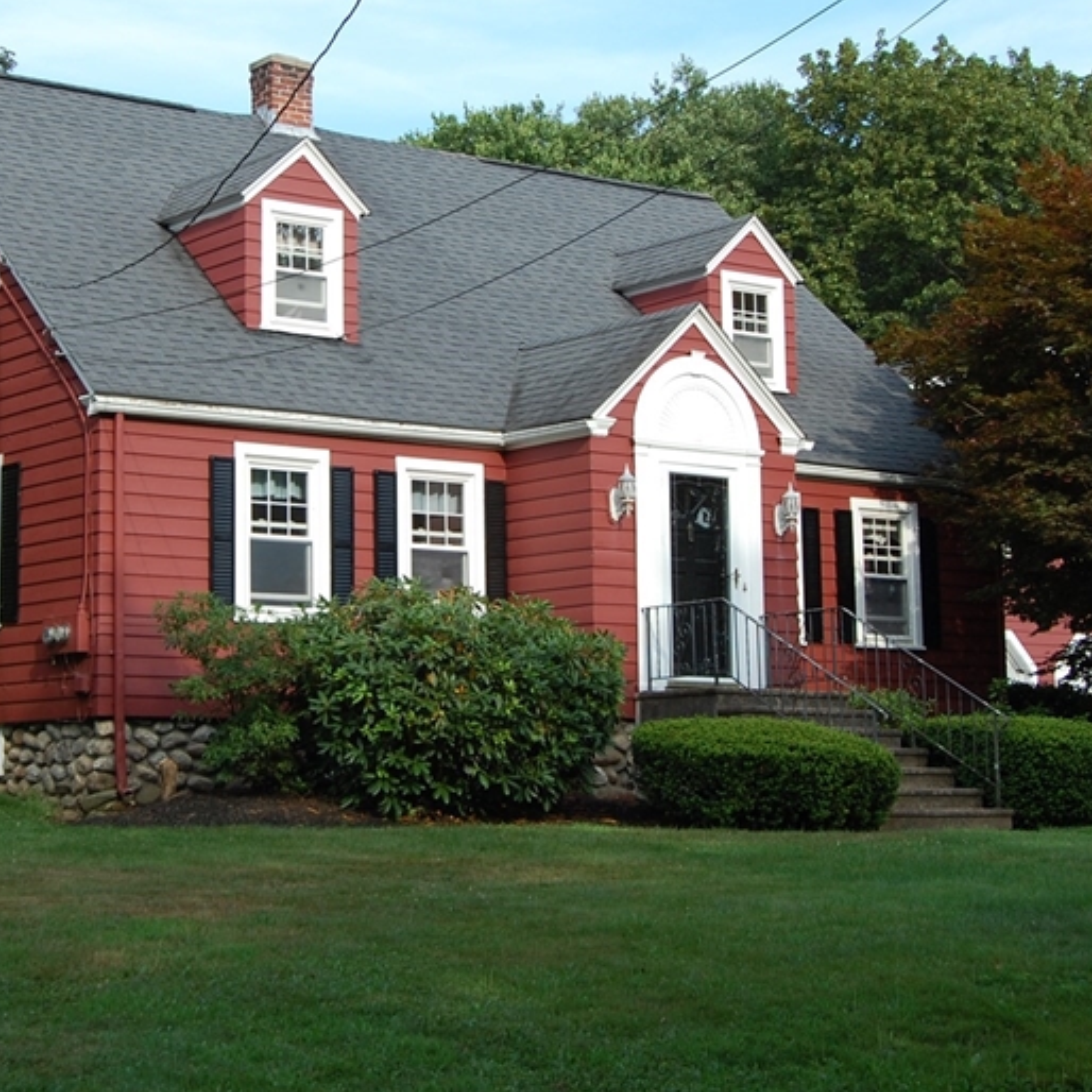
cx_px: 374
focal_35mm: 71
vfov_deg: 24.3
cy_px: 409
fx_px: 2534
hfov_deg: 24.2
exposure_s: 1/200
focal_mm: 28
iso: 200
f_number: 7.1
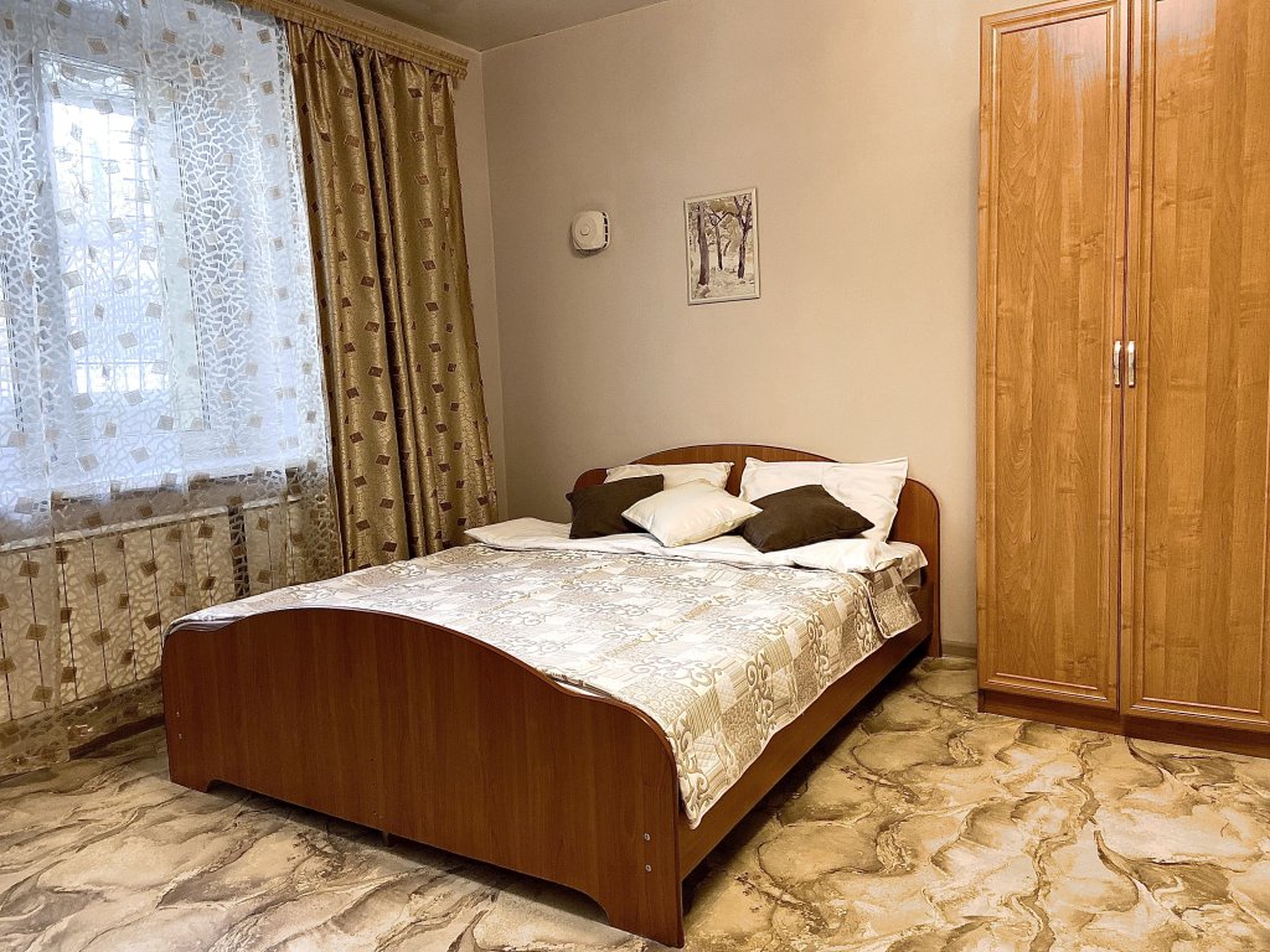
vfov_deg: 53.1
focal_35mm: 26
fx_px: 954
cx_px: 635
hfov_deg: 67.3
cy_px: 476
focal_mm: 4.25
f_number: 1.8
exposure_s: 1/50
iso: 160
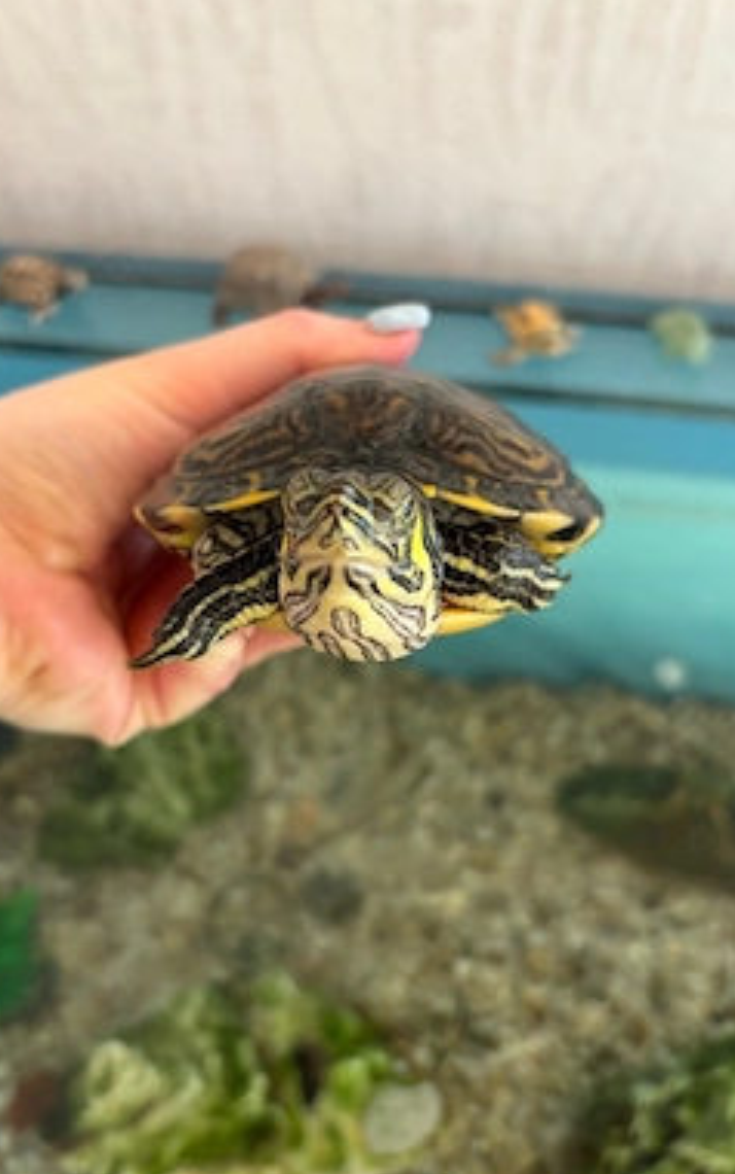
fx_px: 928
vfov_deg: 64.6
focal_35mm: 29
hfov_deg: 43.2
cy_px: 578
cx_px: 368
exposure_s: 1/60
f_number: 1.6
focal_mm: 5.96
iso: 125
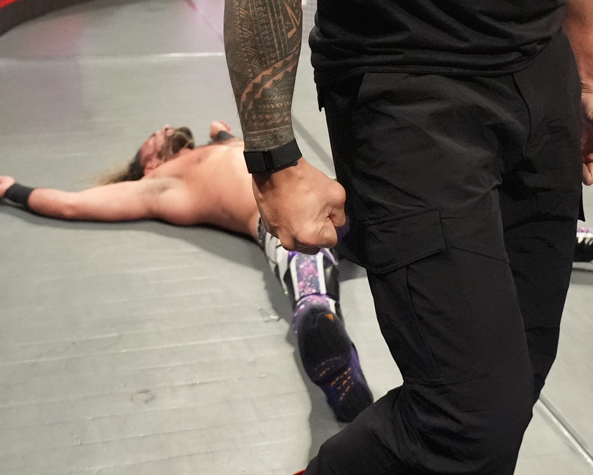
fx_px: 1106
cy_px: -100
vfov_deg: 22.3
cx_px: 390
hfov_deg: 29.8
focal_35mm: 63
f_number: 2.8
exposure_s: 1/640
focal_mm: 21
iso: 6400
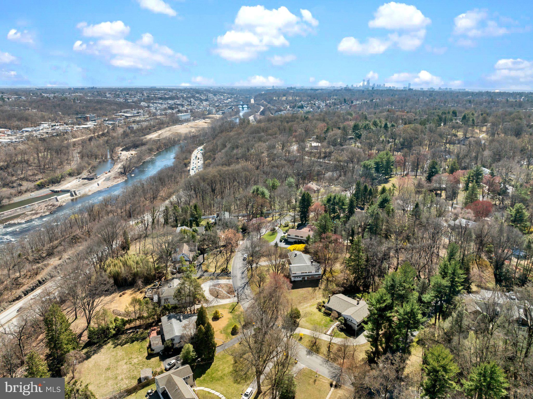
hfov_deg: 71.6
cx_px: 266
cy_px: 200
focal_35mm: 24
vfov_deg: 56.8
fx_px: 369
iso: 220
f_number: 2.8
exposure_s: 1/4000
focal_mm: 12.29
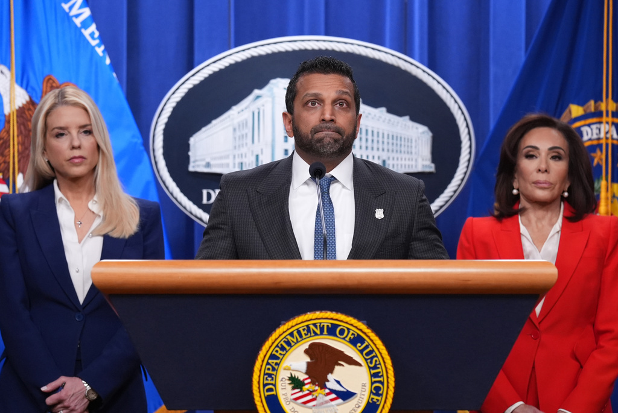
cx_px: 309
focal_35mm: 202
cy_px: 206
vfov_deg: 6.8
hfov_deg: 10.2
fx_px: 3471
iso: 2500
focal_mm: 135
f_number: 3.5
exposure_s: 1/400
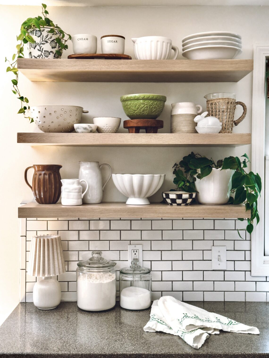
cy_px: 179
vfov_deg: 39.7
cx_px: 134
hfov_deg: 30.3
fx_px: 497
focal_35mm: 48
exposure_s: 1/50
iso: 250
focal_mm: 6.86
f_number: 1.8
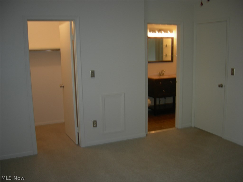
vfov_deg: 39.7
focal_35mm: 36
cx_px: 122
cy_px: 91
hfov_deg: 51.4
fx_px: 253
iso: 64
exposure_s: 1/30
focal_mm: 7.5
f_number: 2.7
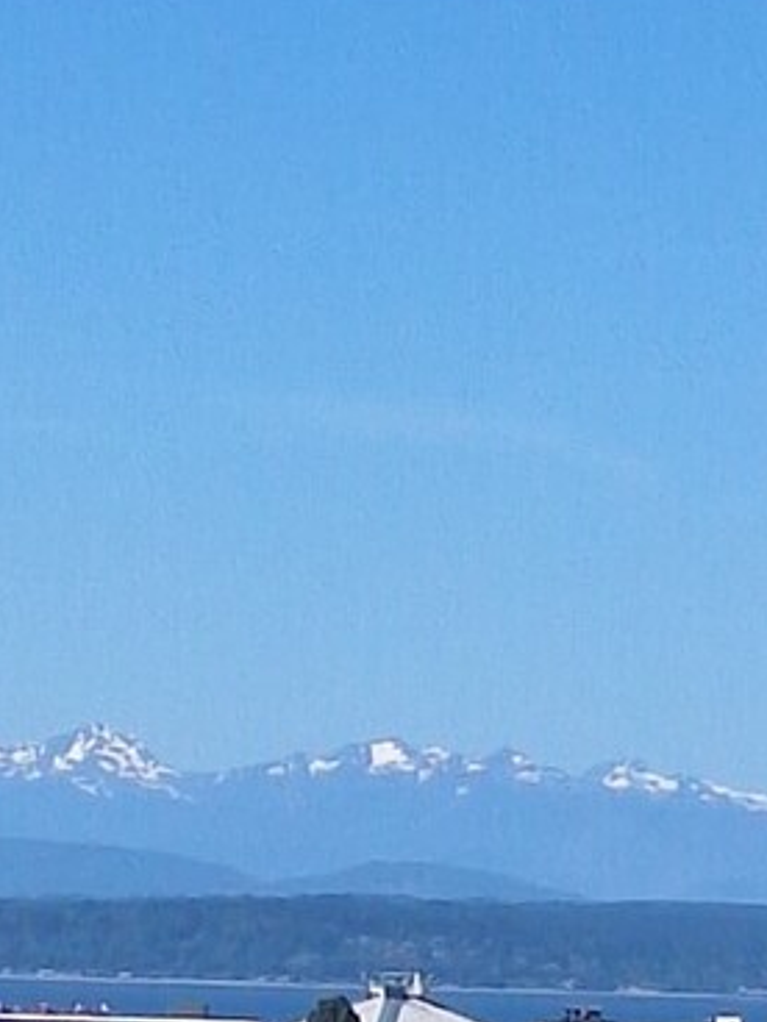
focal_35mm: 90
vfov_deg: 21.4
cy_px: 853
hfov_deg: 15.8
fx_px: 2659
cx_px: -131
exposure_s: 1/2506
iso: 40
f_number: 1.8
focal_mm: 5.54
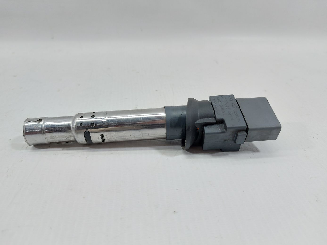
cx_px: 164
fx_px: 227
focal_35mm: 24
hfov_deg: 71.6
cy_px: 122
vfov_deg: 56.8
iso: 64
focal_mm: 5.23
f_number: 1.8
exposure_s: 1/50
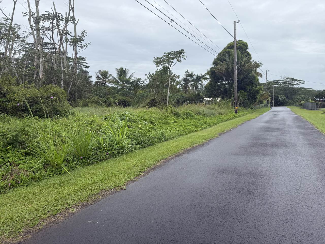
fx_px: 225
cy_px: 122
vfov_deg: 56.8
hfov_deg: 71.6
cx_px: 162
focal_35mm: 24
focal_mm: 6.76
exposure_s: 1/2000
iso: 80
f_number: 1.78
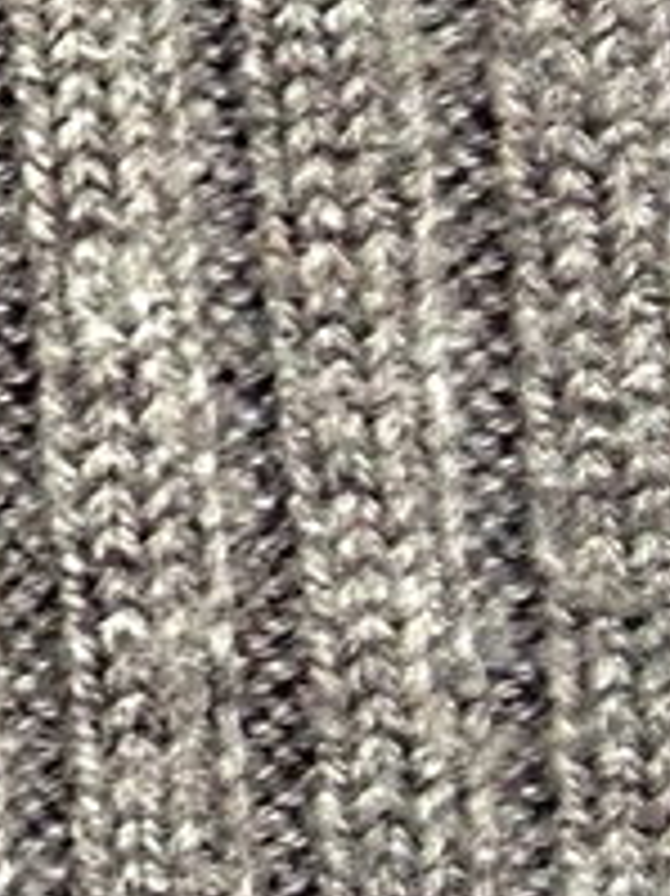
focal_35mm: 235
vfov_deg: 8.3
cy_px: -434
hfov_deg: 5.8
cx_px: -1416
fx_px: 6071
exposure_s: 1/20
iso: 50
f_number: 2.4
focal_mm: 4.28
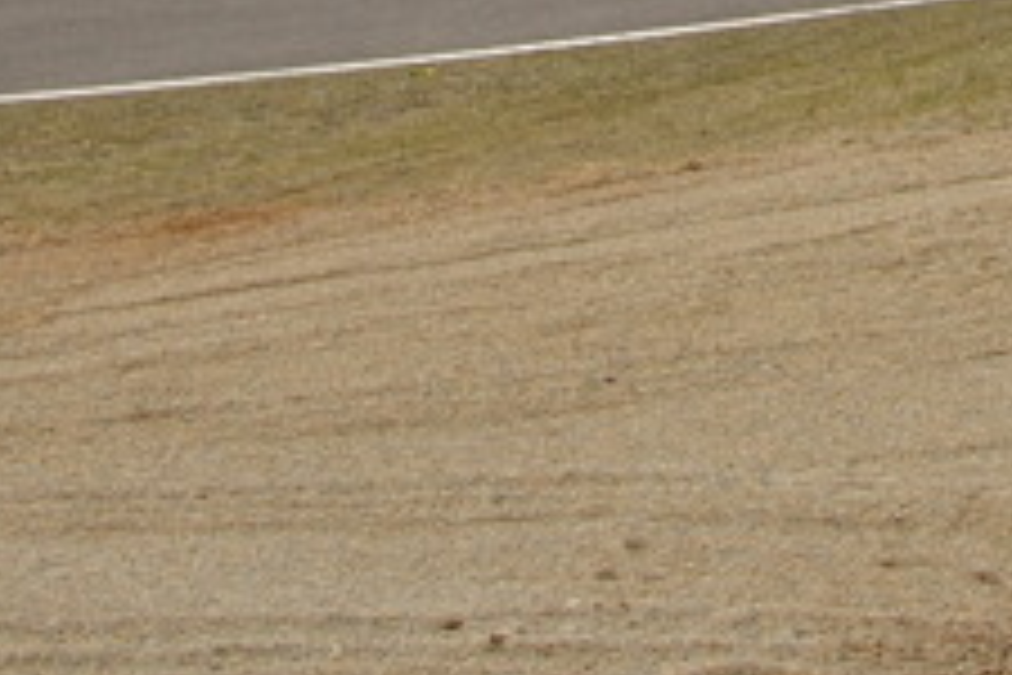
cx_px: 976
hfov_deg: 11.1
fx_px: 5180
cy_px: -486
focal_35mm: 184
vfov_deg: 7.3
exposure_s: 1/500
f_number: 8
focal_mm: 27
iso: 200
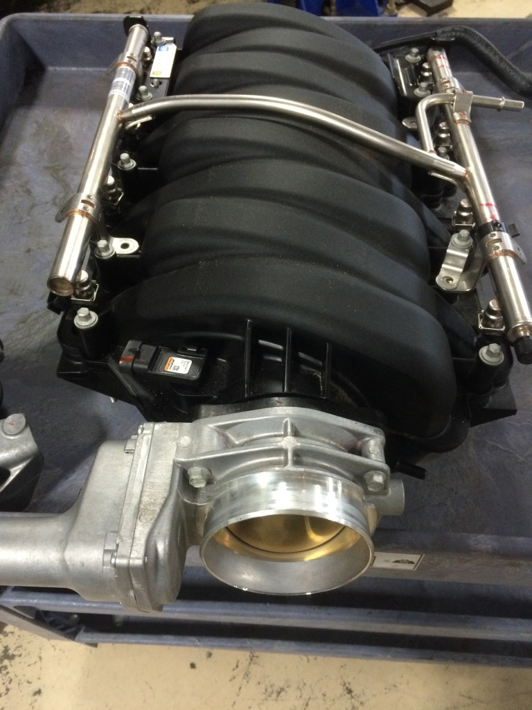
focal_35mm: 29
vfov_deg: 61.7
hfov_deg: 48.2
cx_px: 266
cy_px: 355
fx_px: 594
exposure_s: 1/30
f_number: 2.2
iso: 200
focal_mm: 4.15
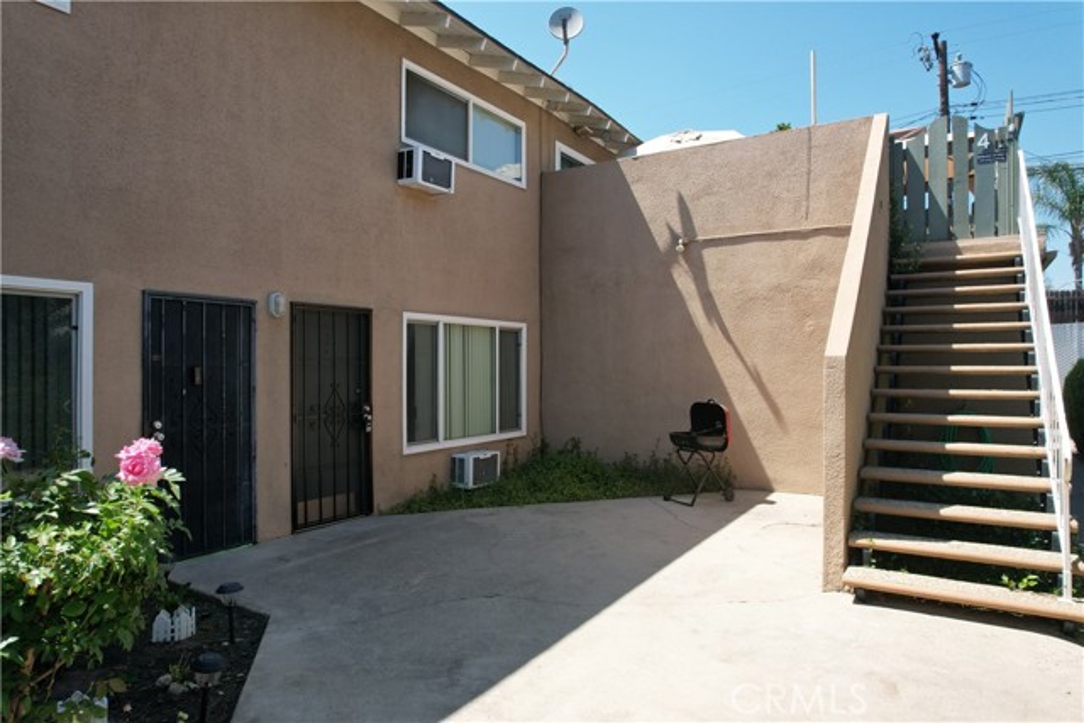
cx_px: 542
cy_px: 362
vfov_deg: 57.3
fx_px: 663
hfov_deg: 78.6
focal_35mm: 22
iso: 110
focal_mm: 8.38
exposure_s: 1/1250
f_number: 2.8
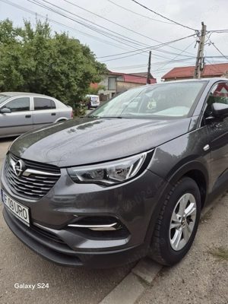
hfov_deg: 58.9
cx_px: 114
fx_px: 202
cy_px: 152
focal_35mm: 23
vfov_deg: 73.9
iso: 25
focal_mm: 5.4
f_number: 1.8
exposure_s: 1/324
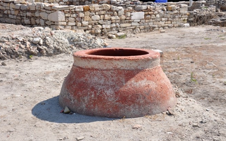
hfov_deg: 37.2
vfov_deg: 23.7
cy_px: 70
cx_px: 112
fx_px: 336
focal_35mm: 55
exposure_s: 1/320
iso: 200
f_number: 10
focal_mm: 35
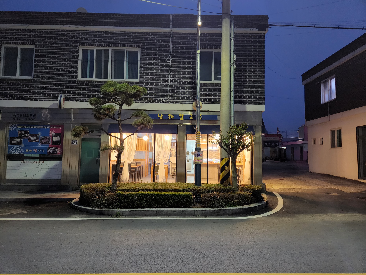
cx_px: 183
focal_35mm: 23
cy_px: 138
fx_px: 243
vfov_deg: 58.9
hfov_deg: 73.9
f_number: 1.8
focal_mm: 5.4
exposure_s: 1/40
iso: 640
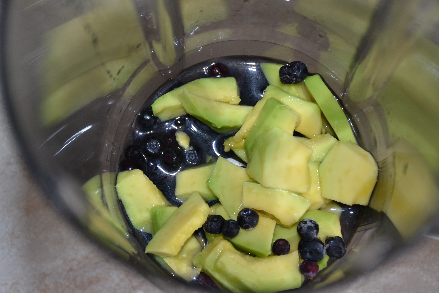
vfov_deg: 14.7
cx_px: 220
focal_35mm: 93
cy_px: 146
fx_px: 1134
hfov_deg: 21.9
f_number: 5
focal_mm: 62
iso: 400
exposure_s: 1/60
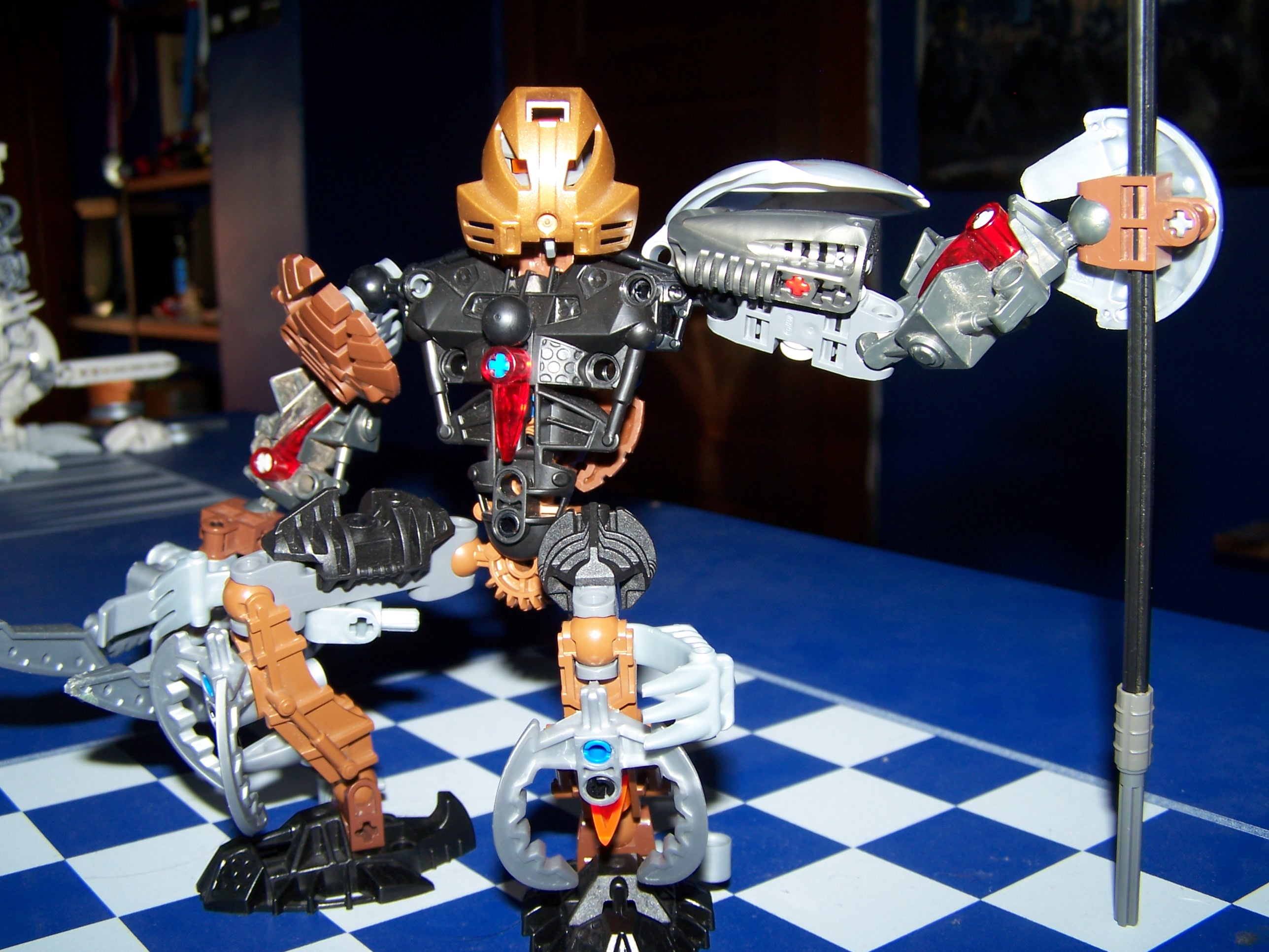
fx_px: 1393
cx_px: 634
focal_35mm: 38
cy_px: 476
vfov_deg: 37.7
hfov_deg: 49.0
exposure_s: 1/60
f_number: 2.8
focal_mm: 6.3
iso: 80
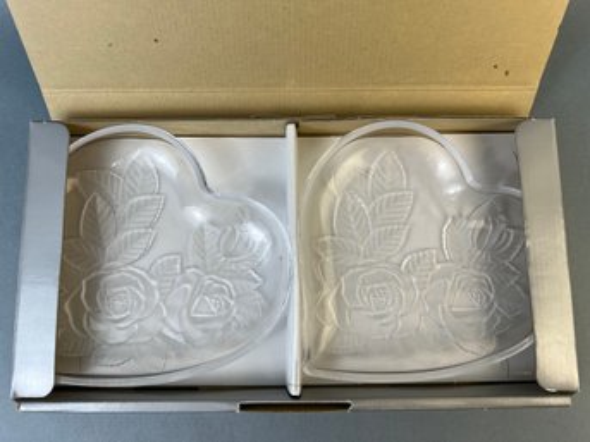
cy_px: 221
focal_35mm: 26
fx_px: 443
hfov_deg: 67.3
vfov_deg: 53.0
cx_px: 295
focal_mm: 5.7
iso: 40
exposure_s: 1/250
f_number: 1.5
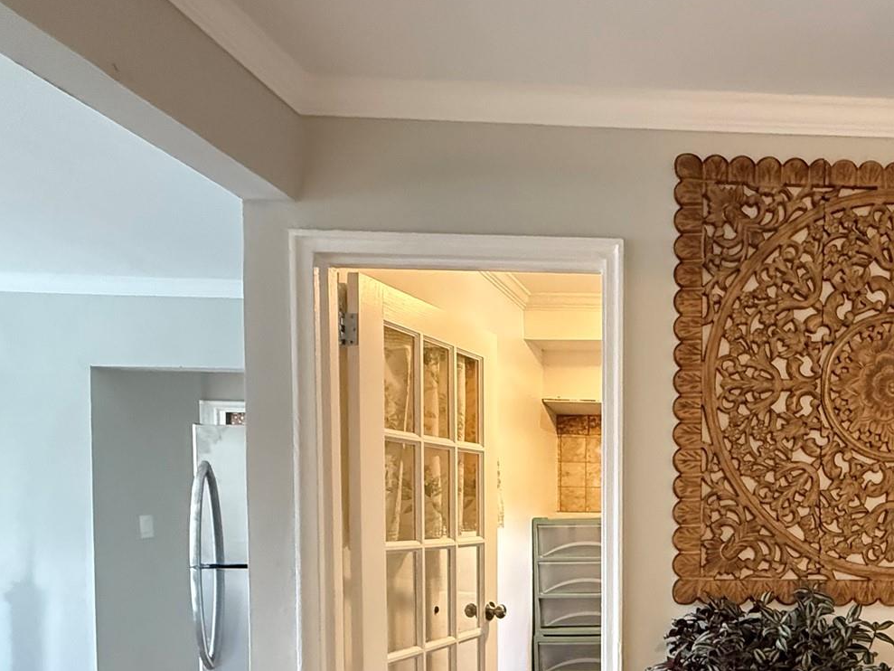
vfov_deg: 45.6
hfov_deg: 54.3
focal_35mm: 29
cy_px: 543
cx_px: 794
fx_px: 749
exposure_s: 1/60
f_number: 2.2
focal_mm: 2.22
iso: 1000
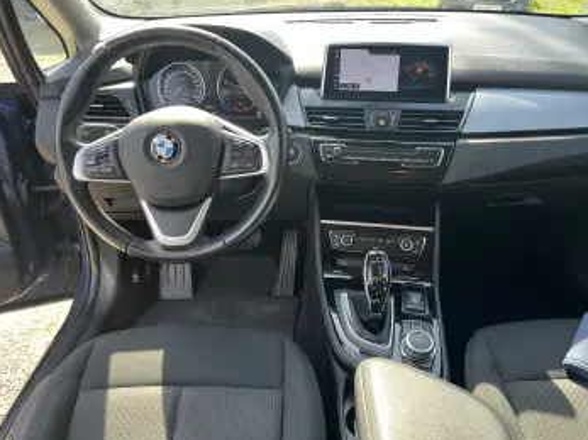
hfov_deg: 65.3
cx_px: 300
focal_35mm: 27
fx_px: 458
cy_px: 218
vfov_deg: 51.3
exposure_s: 1/100
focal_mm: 5.1
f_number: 1.6
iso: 32
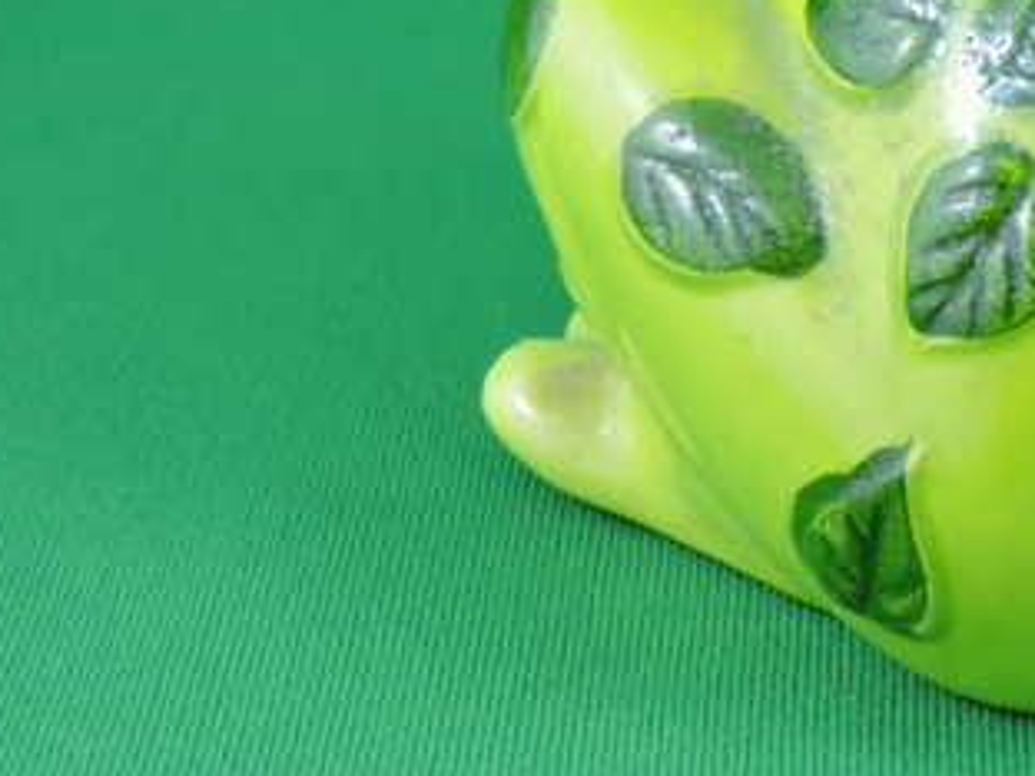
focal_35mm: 99
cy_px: -169
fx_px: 2960
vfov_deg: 14.4
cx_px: 1076
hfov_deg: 19.2
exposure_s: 1/125
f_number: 3.8
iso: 640
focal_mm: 7.2
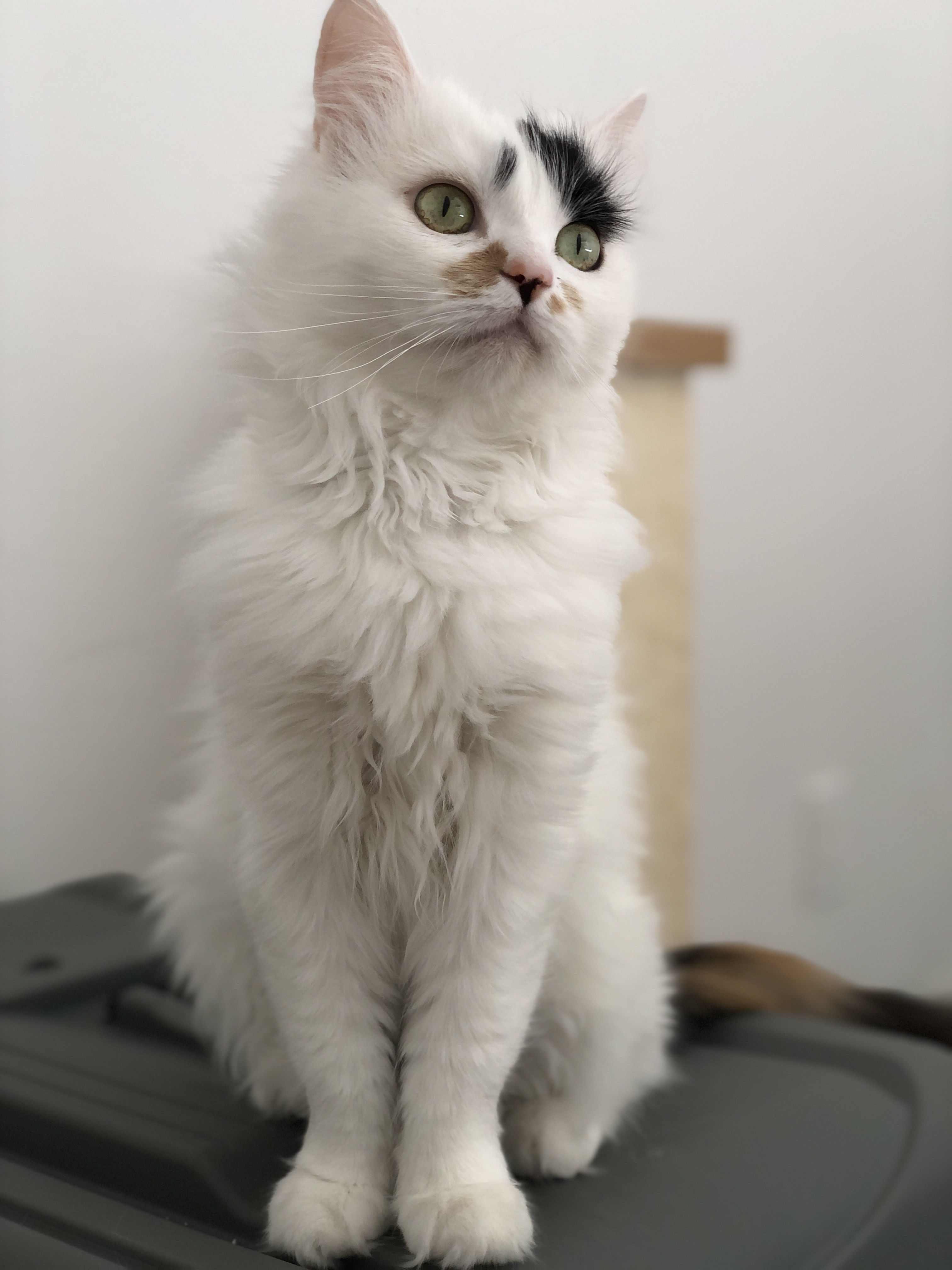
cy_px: 635
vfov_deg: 36.8
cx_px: 476
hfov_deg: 28.0
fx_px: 1907
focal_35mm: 52
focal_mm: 6
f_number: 2.4
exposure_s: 1/60
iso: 40
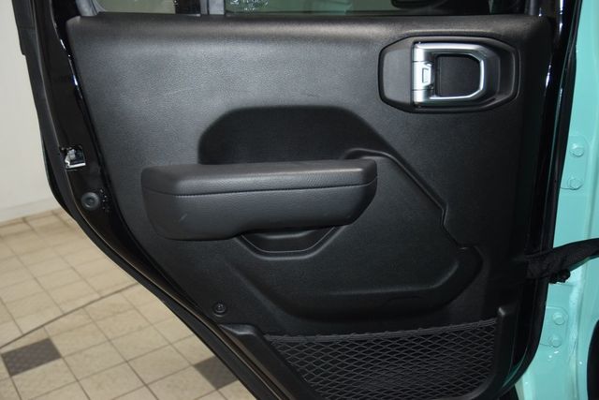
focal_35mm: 36
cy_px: 200
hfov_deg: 53.1
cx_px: 300
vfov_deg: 36.9
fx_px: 599
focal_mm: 24
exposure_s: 1/125
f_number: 3.8
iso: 1600
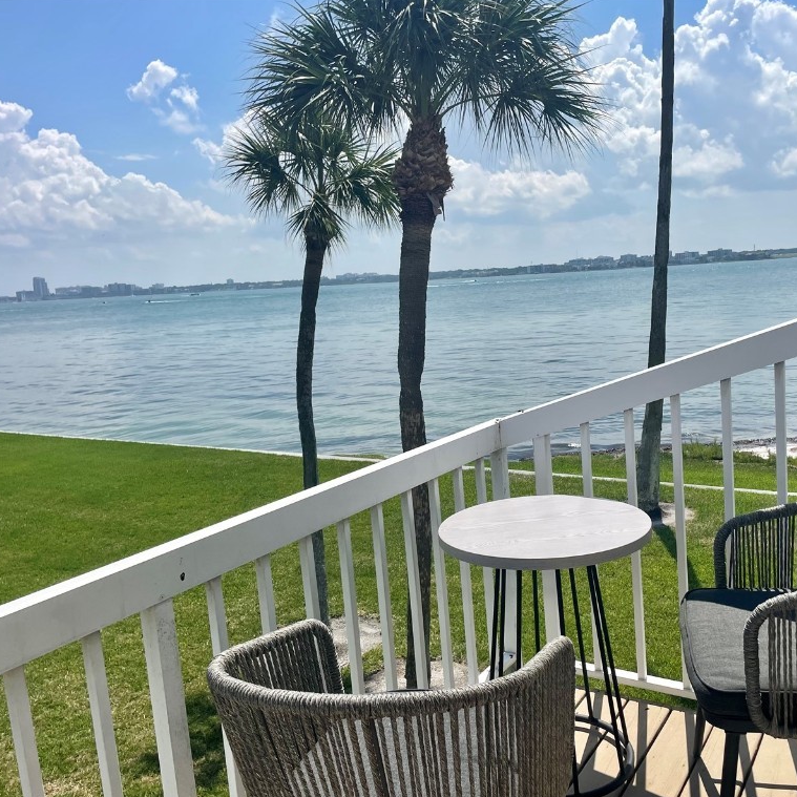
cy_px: 398
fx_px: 808
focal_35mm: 31
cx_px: 475
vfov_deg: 52.5
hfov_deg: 52.2
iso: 32
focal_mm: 4.2
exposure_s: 1/7813
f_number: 1.6
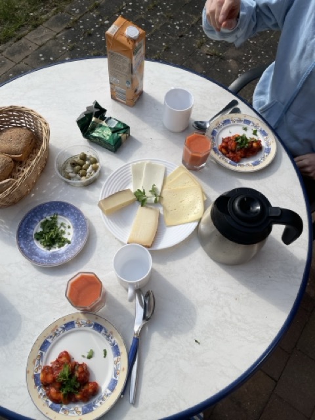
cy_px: 210
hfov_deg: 53.1
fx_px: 315
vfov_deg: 67.3
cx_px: 158
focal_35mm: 26
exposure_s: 1/4000
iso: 32
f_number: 1.6
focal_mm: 4.2
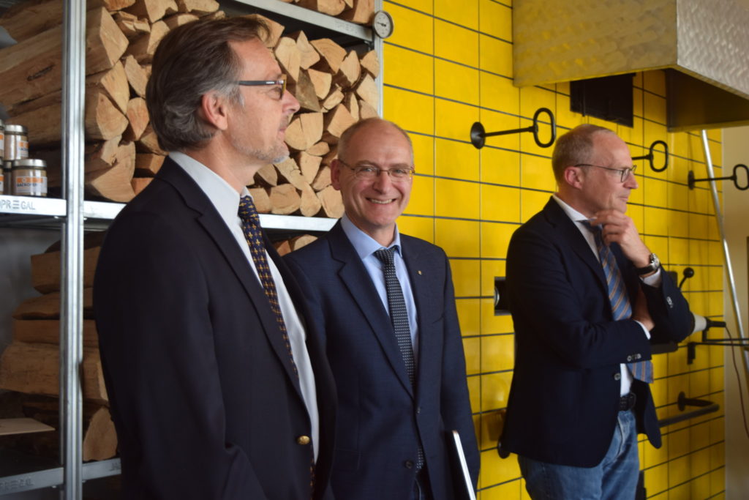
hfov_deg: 42.3
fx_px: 968
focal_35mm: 46
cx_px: 374
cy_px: 250
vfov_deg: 29.0
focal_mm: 31
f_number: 5
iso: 400
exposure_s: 1/100
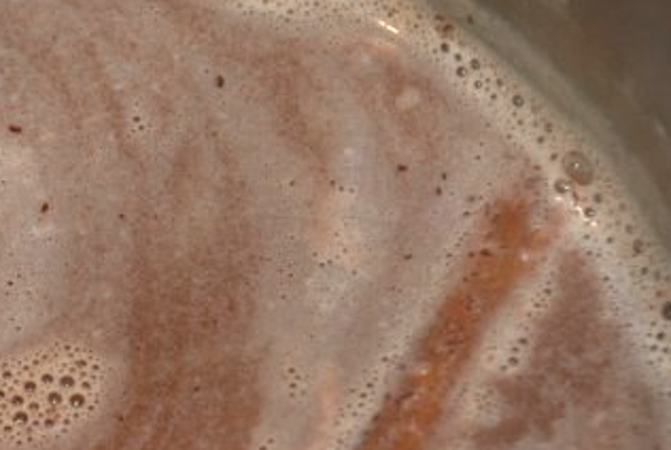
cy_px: 325
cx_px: -47
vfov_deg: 3.8
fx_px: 6728
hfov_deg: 5.7
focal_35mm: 360
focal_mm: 95
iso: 200
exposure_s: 1/60
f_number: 5.6
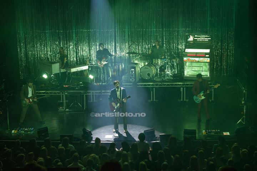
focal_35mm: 78
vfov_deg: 17.5
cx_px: 128
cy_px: 86
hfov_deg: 26.0
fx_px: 557
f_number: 2.8
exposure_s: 1/500
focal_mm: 78
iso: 2000
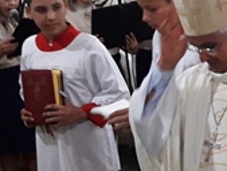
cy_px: 82
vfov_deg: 14.0
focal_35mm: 106
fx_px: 696
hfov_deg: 17.3
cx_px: 300
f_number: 1.9
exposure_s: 1/24
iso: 250
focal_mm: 3.7
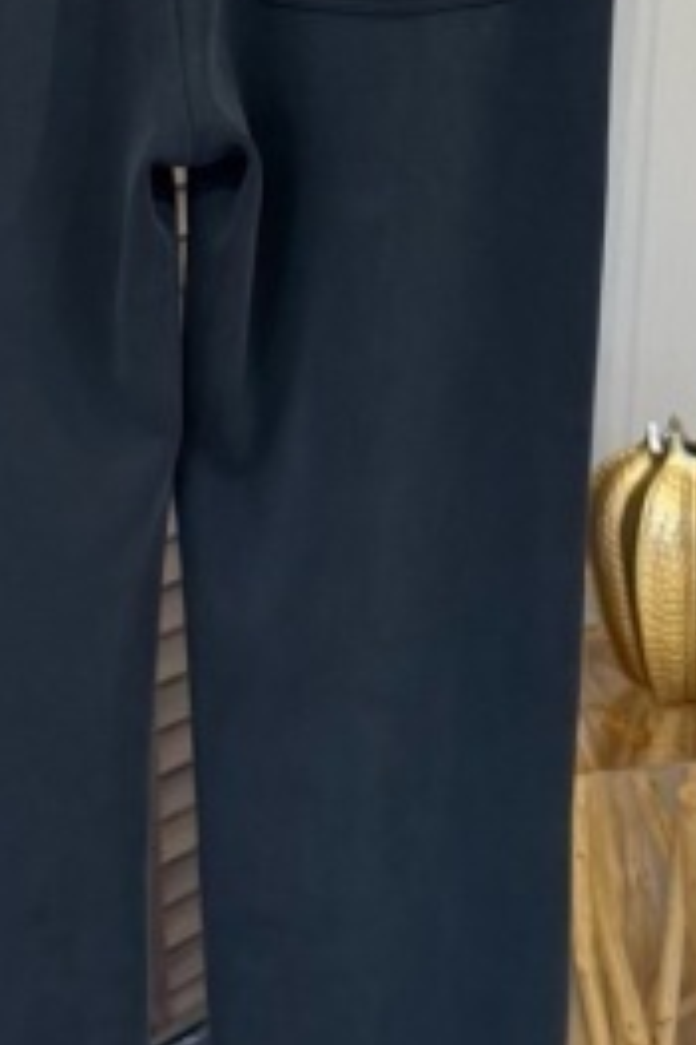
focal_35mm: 76
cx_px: 167
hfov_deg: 17.8
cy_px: 322
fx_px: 2207
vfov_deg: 26.5
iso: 200
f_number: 1.78
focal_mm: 6.76
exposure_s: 1/121
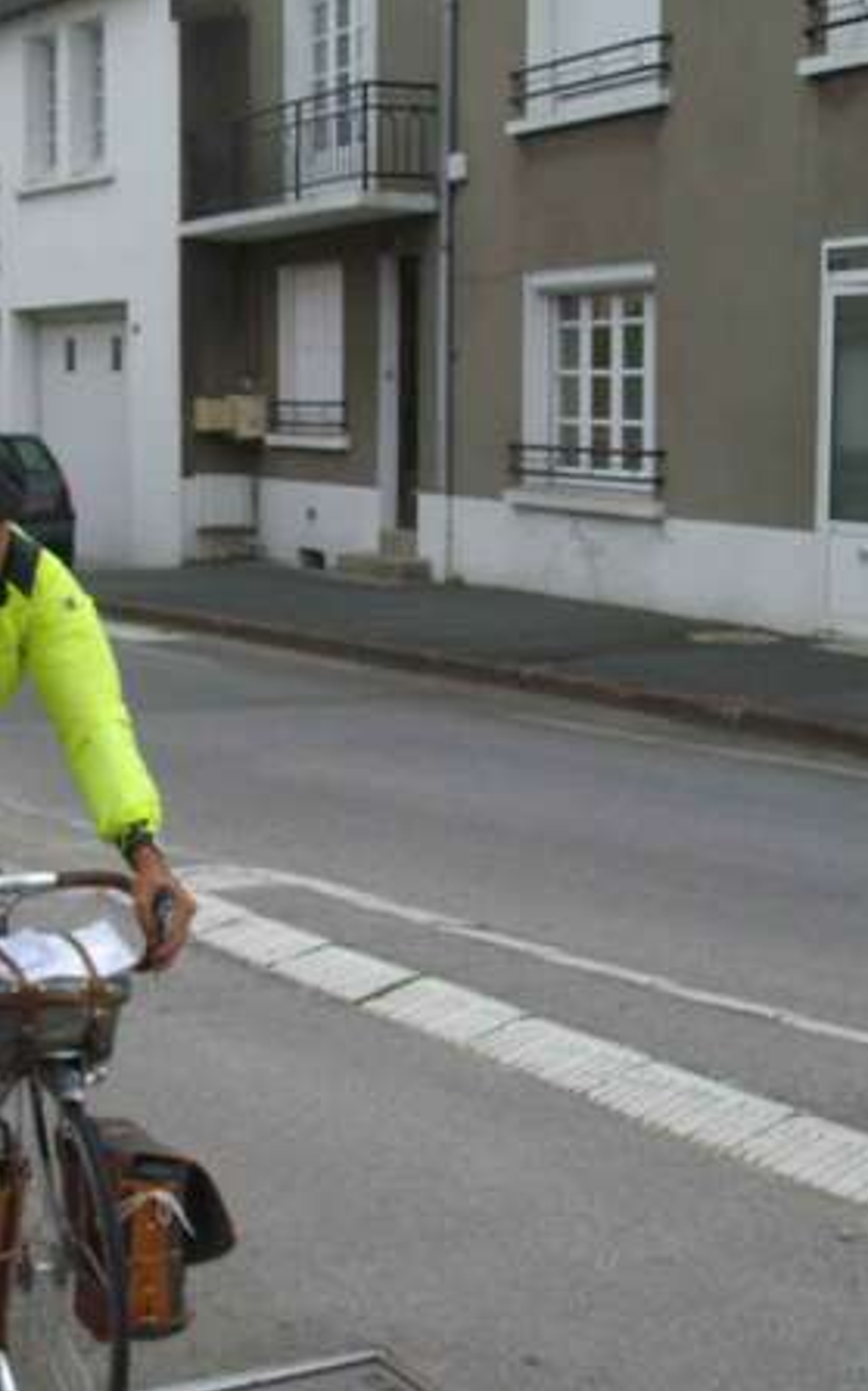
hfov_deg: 20.1
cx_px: 184
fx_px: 2425
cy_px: 697
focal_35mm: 64
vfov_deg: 32.0
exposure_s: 1/160
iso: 80
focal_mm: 7.4
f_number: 3
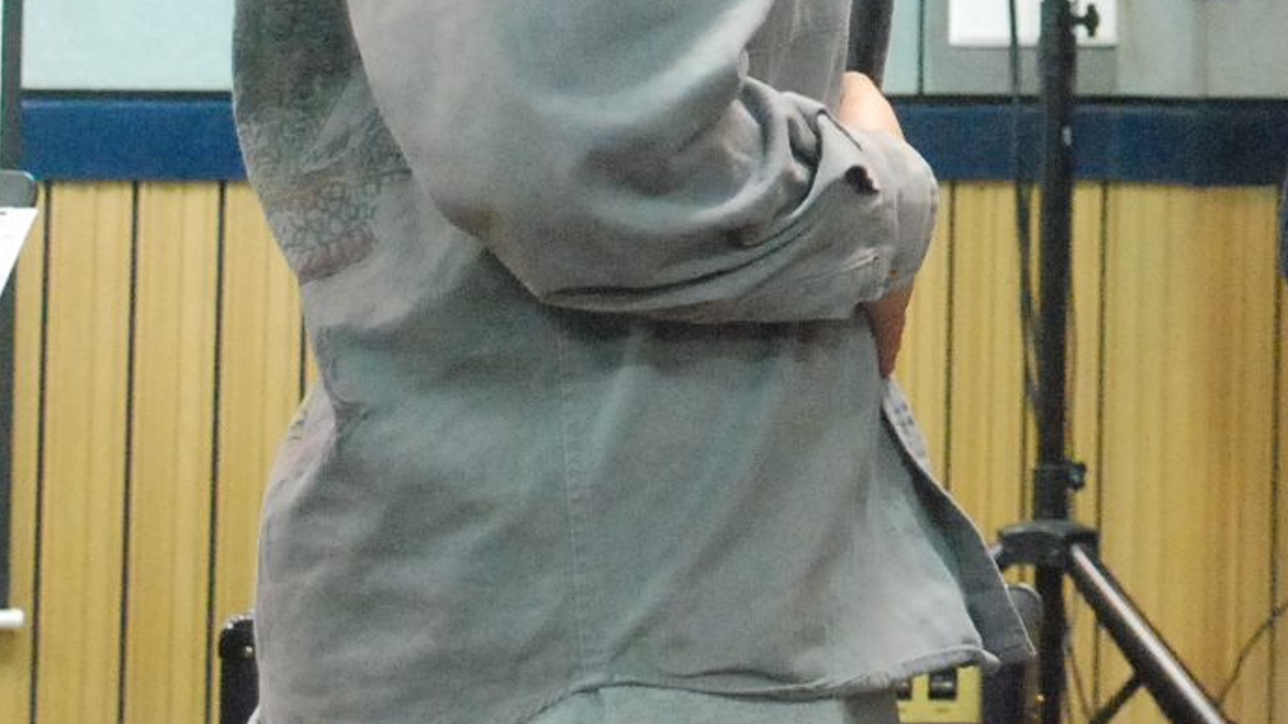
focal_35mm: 150
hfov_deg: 13.8
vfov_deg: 7.9
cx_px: 1617
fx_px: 5122
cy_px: -341
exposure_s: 1/25
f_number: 5
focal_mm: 34
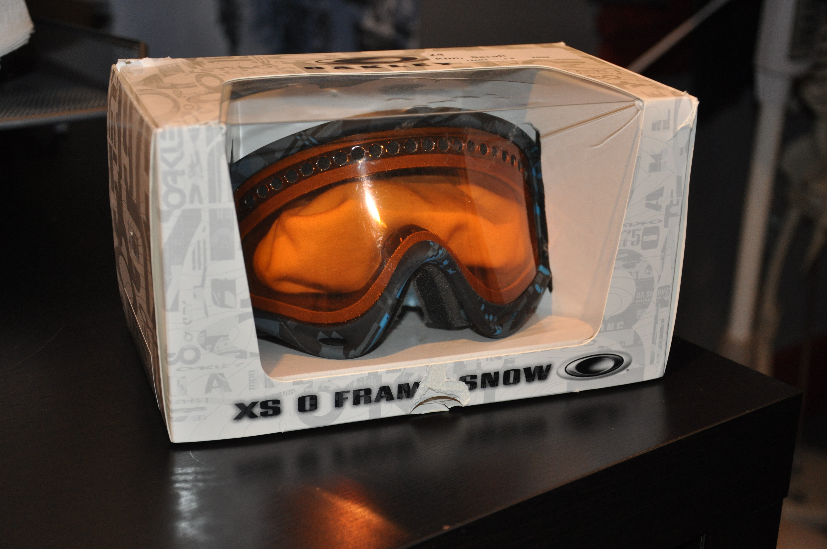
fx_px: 1377
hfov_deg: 33.4
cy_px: 274
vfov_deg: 22.6
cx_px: 414
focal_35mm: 60
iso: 800
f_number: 4.5
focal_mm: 40
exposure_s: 1/60
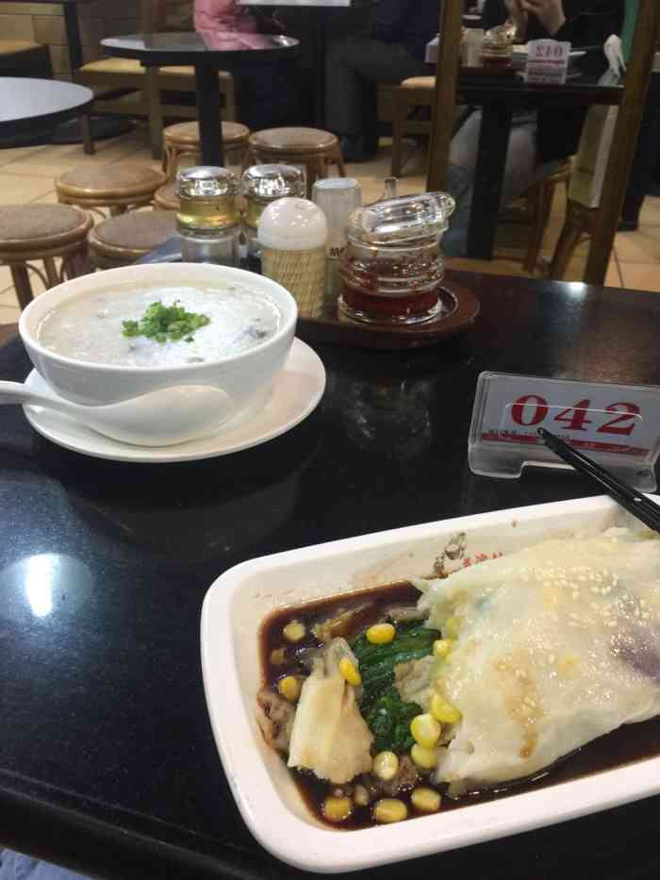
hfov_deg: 48.2
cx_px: 330
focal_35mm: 29
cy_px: 440
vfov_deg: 61.7
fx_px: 737
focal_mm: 4.15
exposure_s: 1/17
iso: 100
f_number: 2.2
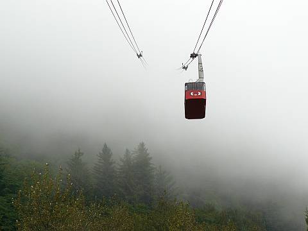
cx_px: 154
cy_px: 116
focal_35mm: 99
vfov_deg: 14.9
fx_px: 881
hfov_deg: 19.8
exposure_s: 1/200
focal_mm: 16.5
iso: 100
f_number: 4
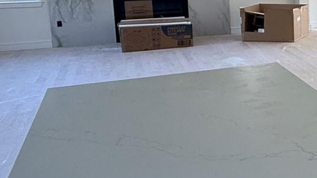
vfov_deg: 20.0
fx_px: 496
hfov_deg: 25.6
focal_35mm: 59
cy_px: 20
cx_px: 486
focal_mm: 2.22
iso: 125
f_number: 2.2
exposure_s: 1/99
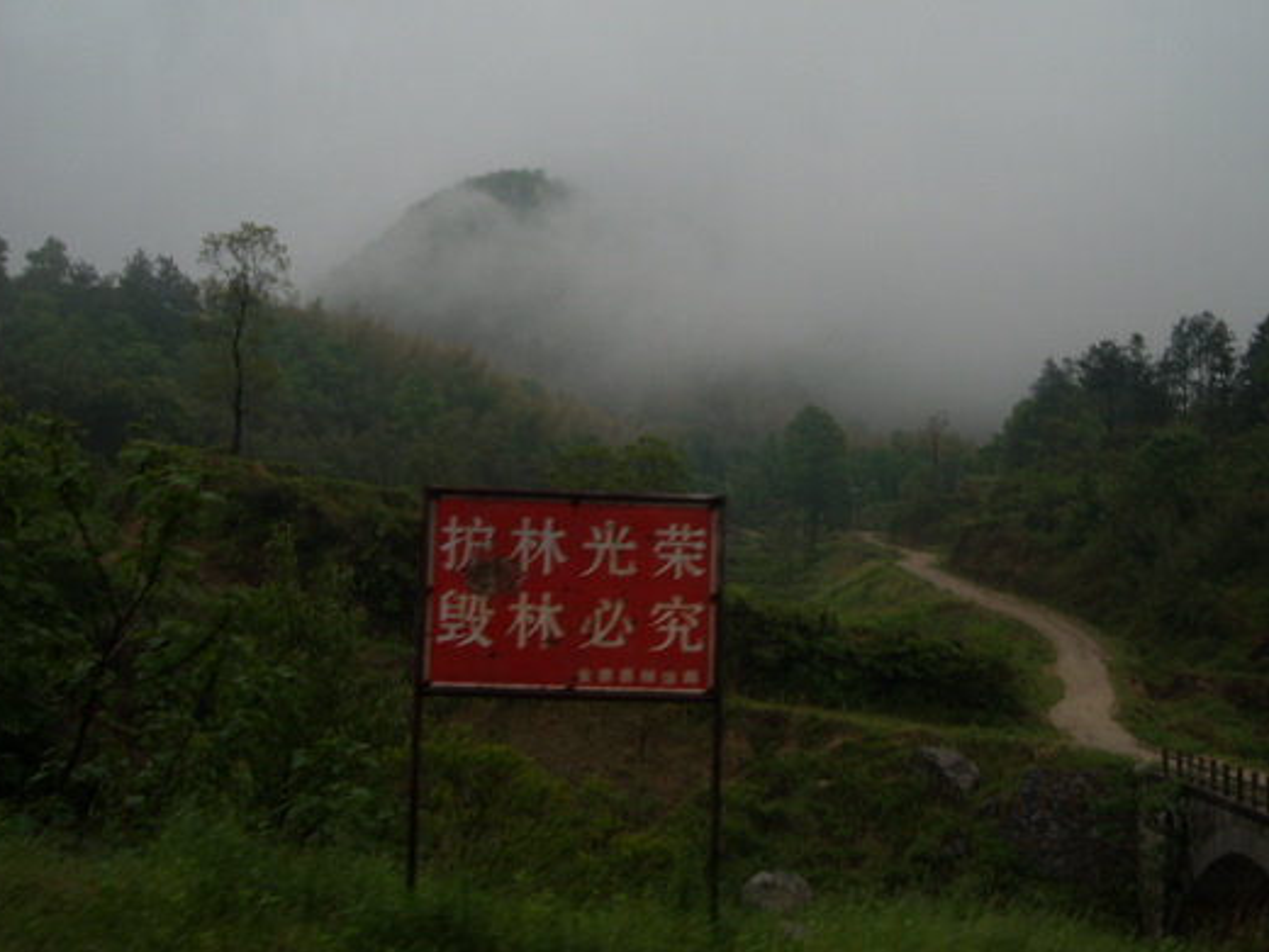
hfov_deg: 43.8
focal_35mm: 43
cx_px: 706
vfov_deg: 33.6
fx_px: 1577
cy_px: 426
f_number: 5.6
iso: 64
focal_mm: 5.7
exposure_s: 1/154
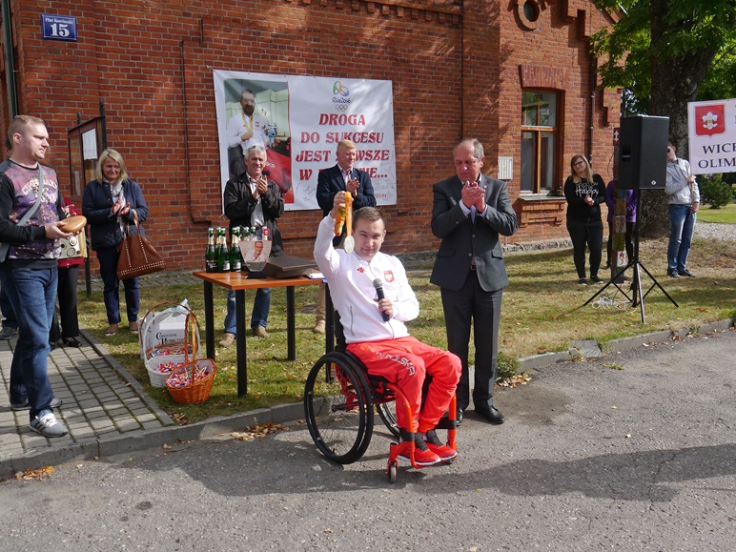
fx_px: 617
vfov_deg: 48.2
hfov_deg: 61.7
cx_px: 358
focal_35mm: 29
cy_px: 276
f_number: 7.1
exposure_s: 1/400
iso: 160
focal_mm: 14
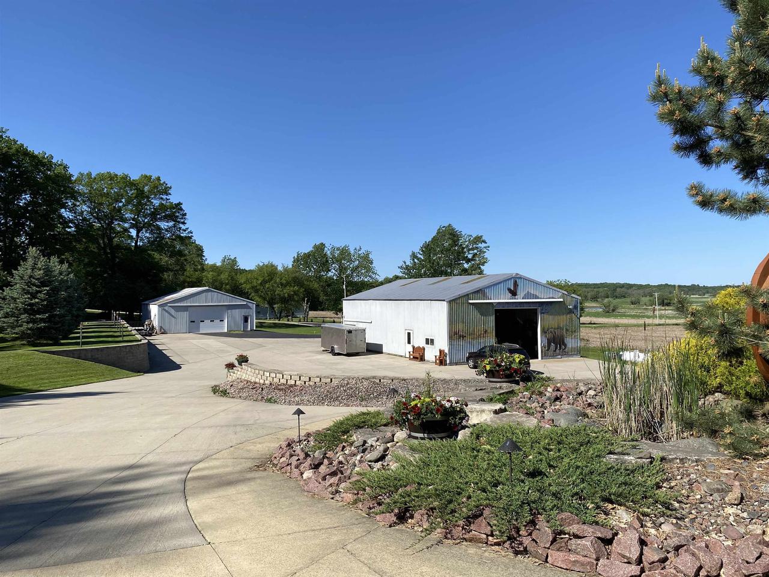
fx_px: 578
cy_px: 288
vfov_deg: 53.1
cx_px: 384
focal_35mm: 26
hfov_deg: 67.3
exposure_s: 1/3401
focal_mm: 4.25
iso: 32
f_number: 1.8
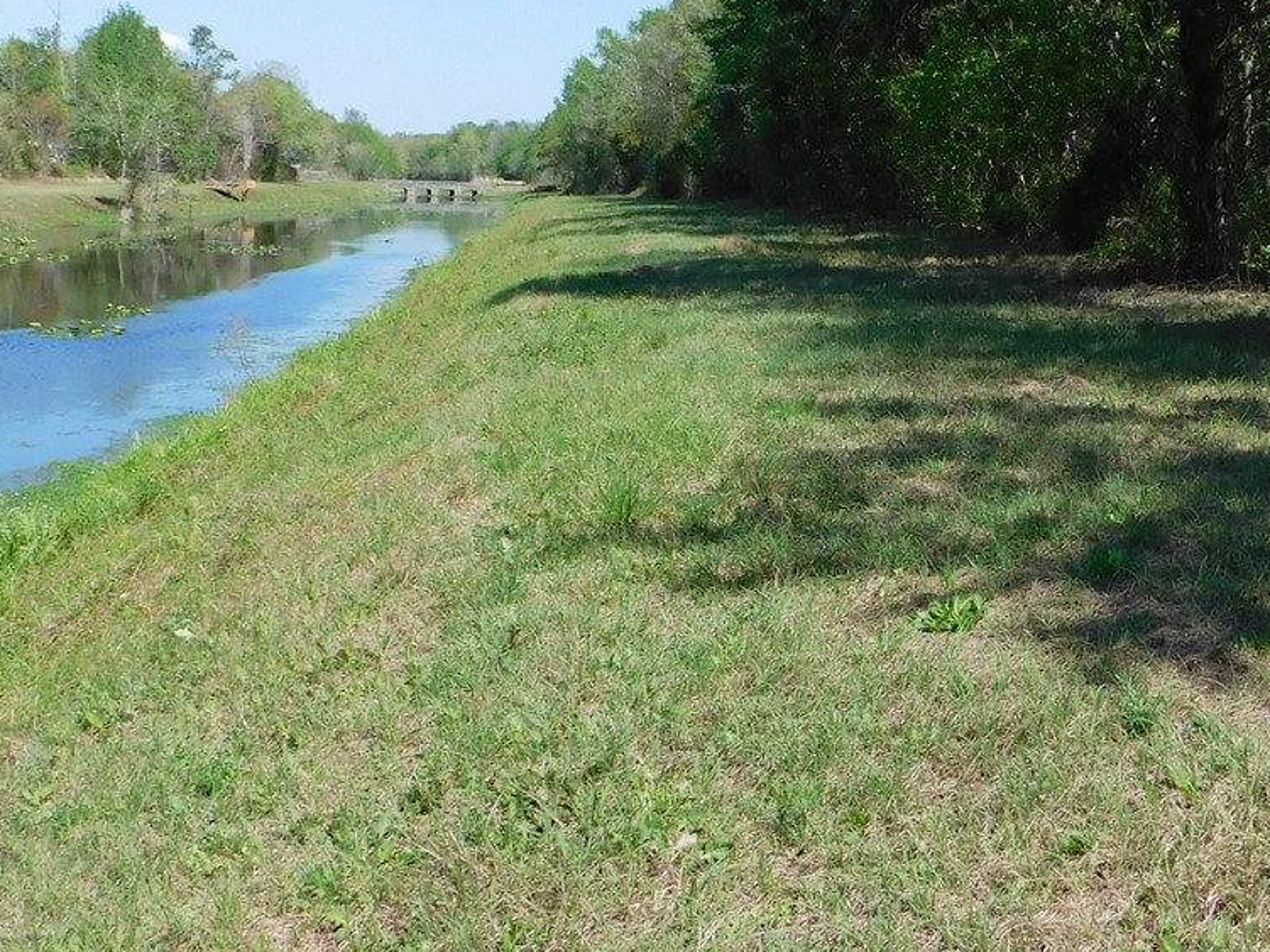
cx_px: 830
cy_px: 260
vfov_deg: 29.3
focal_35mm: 49
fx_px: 1797
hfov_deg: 38.5
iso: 125
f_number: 3
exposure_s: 1/1250
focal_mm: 4
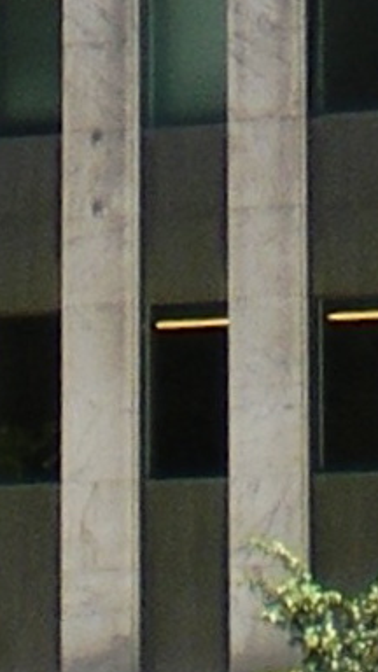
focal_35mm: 284
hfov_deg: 4.3
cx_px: 408
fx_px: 5061
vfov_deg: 6.9
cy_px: -1292
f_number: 4.6
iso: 50
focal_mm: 6.3
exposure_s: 1/125
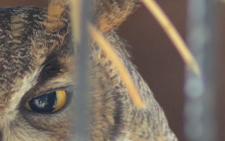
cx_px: 106
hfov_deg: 1.9
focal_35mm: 1098
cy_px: 154
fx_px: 6734
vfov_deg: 1.2
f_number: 4.5
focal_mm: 185
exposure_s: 1/500
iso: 1100
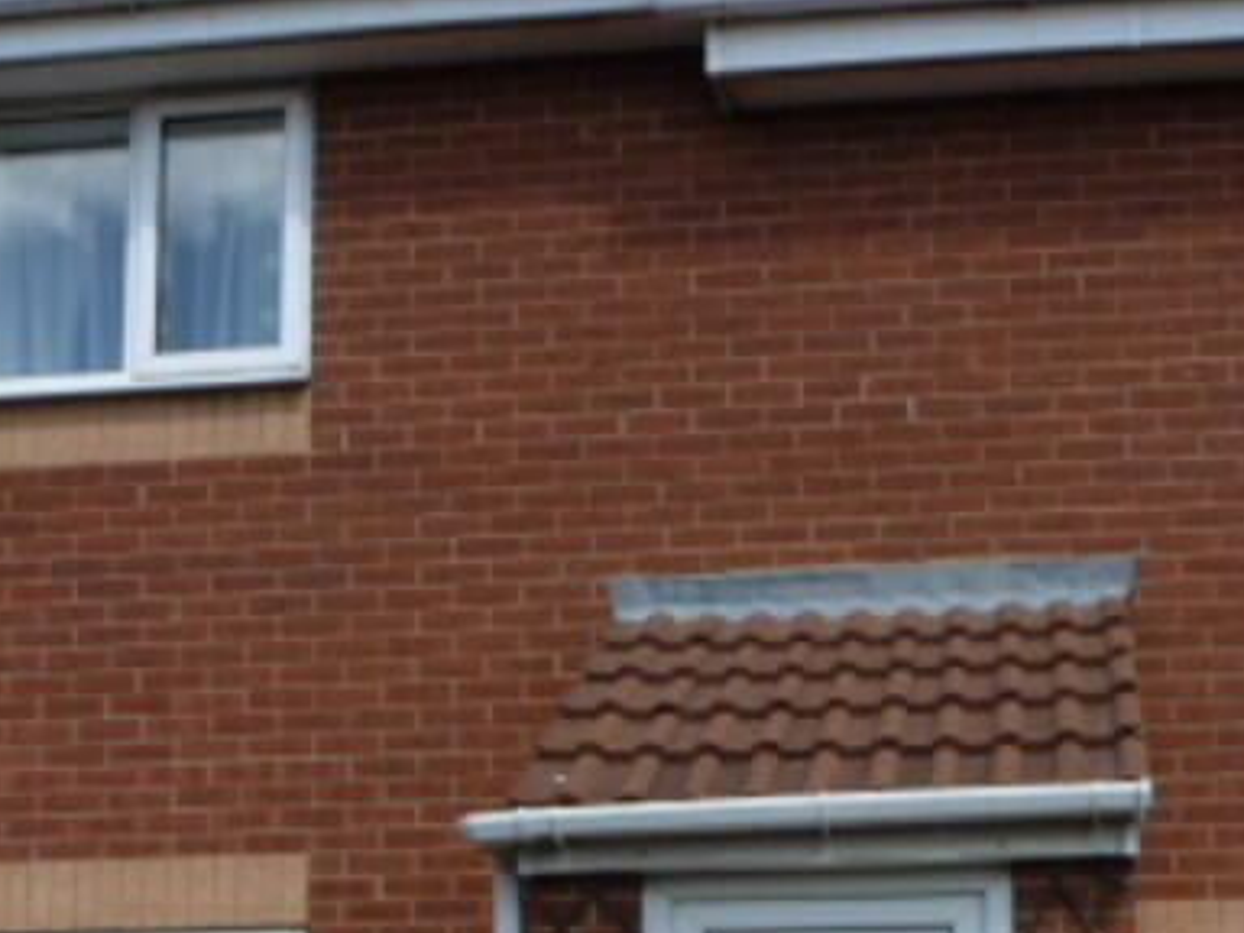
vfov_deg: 22.0
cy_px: 952
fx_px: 2300
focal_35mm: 64
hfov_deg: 30.1
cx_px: 778
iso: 100
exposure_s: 1/400
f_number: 4.5
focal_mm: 4.3
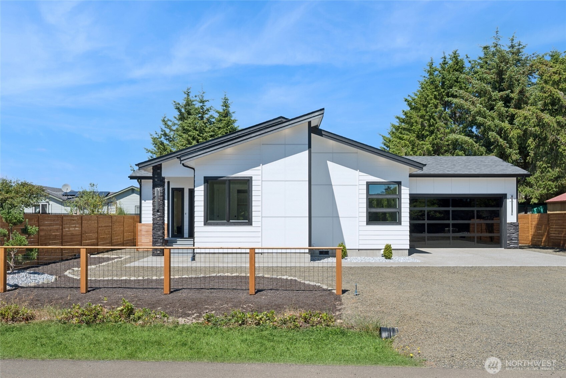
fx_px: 472
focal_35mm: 30
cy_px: 189
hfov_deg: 61.9
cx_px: 283
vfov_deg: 43.6
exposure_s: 1/200
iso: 200
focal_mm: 30
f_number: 11
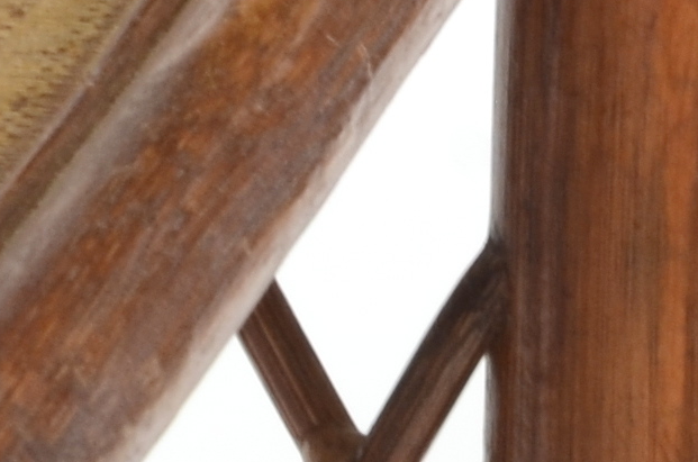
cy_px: -80
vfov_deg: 1.4
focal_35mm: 953
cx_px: -1683
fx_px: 18435
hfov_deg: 2.1
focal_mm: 80
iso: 200
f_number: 11
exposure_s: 1/125
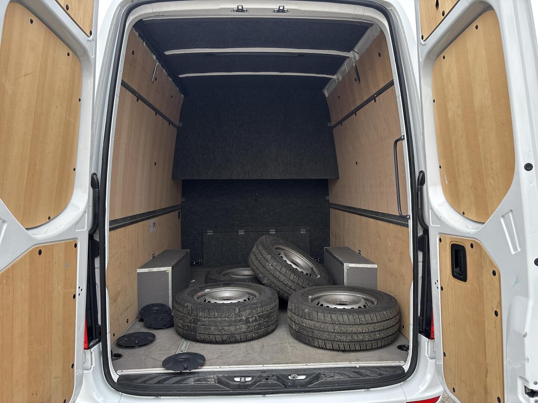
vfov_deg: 53.1
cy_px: 202
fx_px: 404
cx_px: 269
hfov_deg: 67.3
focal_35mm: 26
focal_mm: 5.96
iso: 64
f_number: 1.6
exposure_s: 1/121
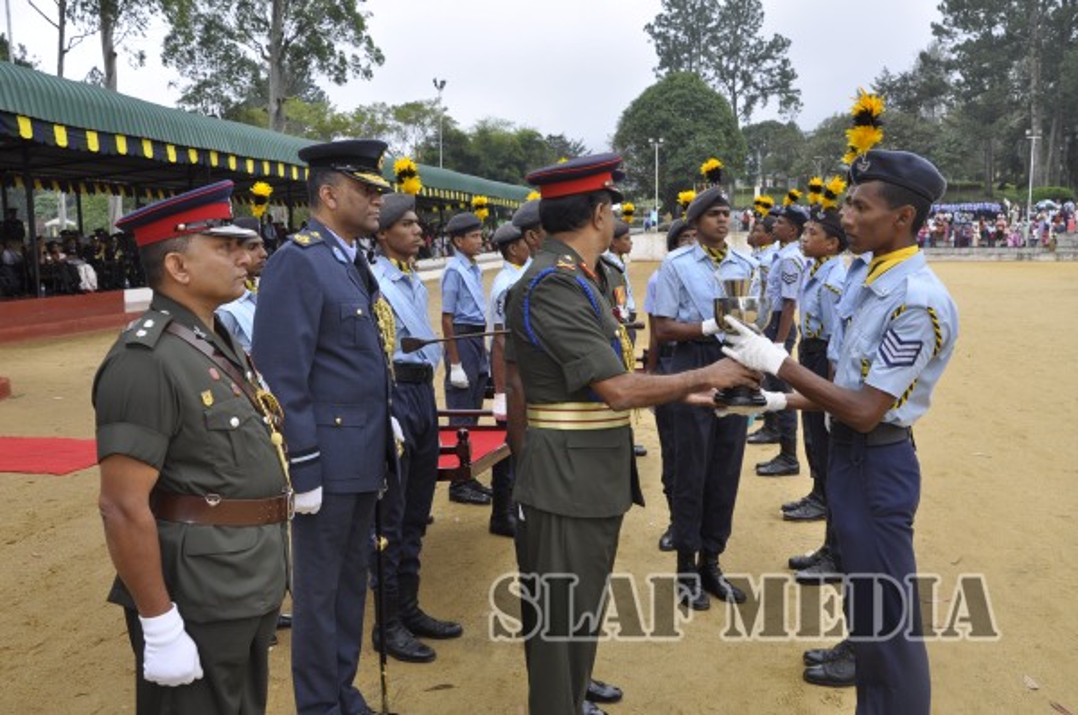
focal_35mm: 36
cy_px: 358
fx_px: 1076
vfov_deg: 36.8
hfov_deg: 53.2
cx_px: 539
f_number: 8
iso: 200
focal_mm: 24
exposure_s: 1/100
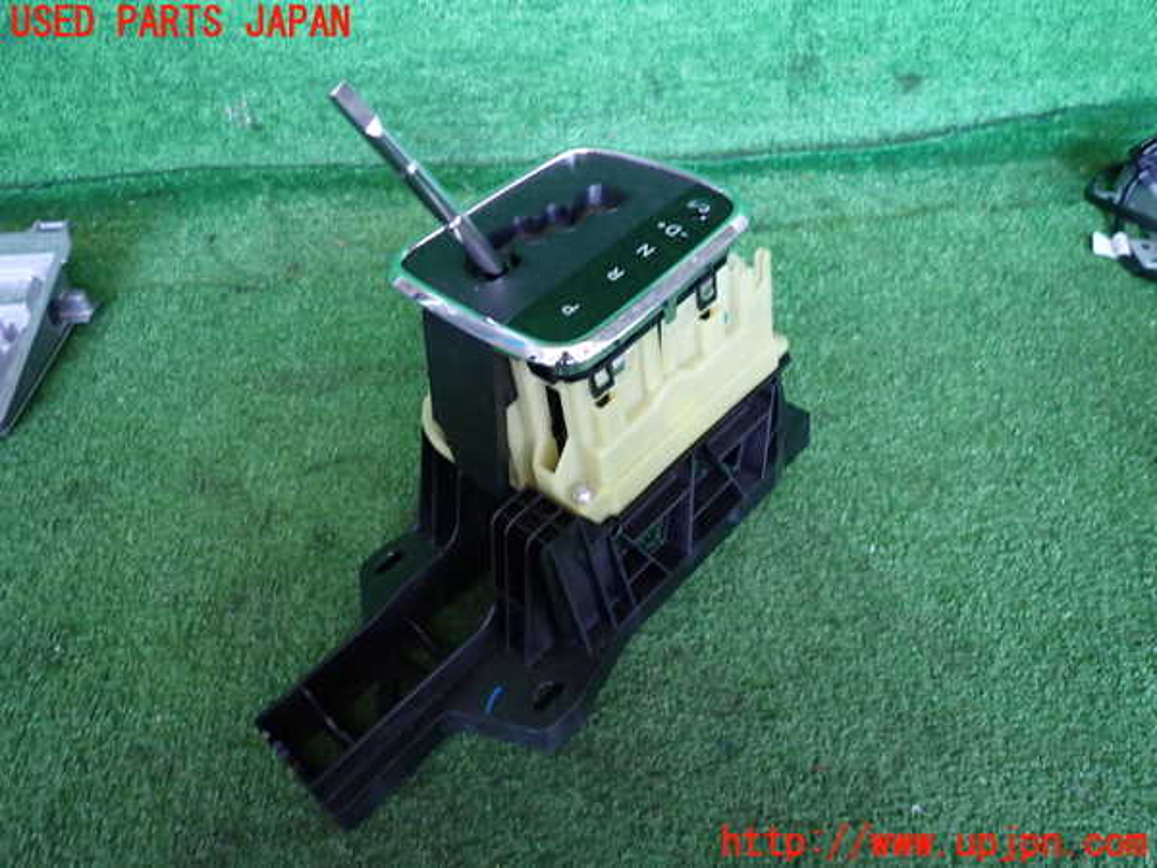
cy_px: 434
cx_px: 578
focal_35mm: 25
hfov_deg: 69.4
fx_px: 836
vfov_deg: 54.9
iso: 250
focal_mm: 4.5
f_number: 2
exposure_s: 1/30
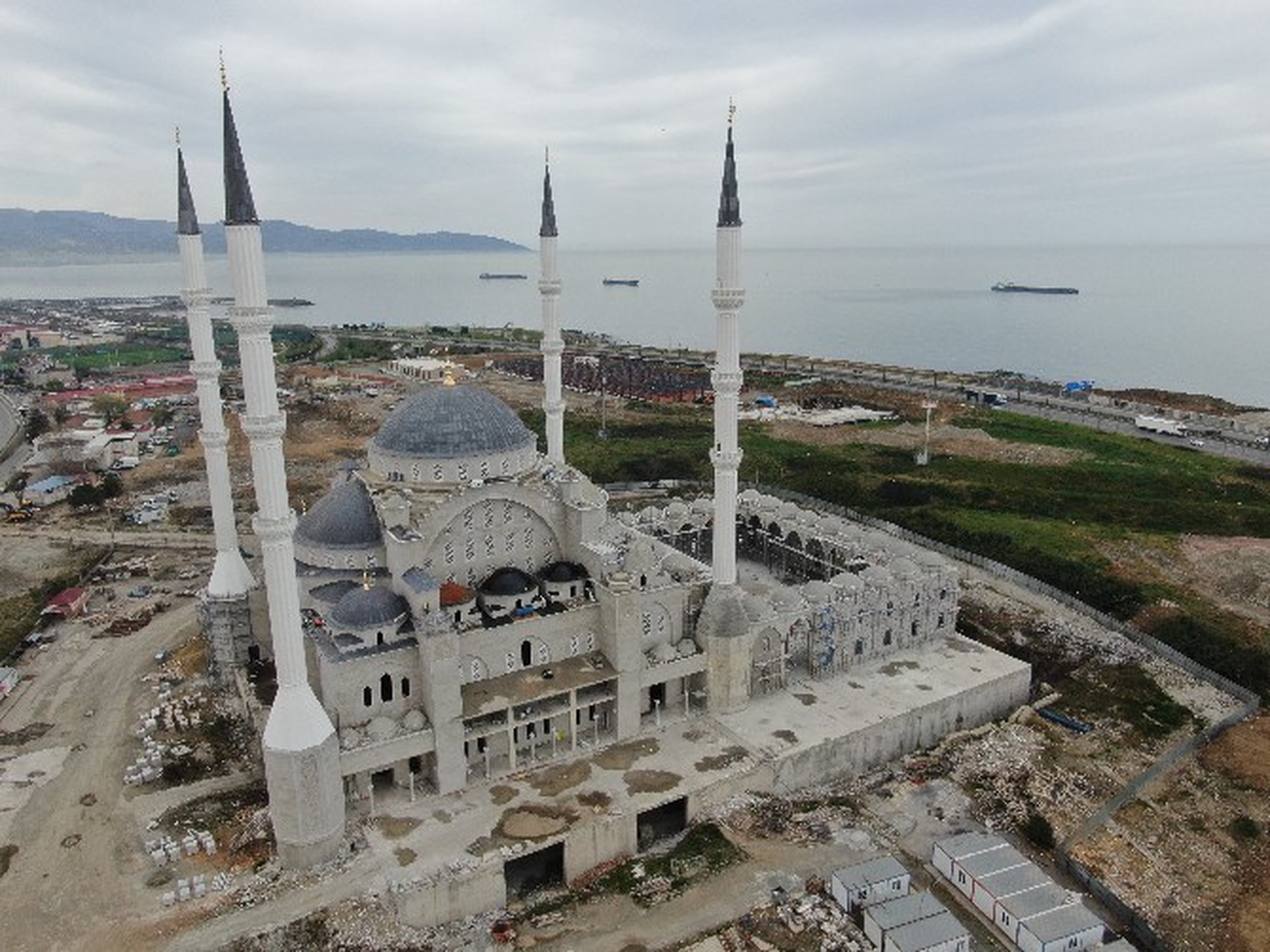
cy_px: 476
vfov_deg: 56.8
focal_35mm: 24
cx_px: 635
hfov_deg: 71.6
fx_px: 880
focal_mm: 4.39
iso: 100
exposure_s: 1/1000
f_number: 2.8
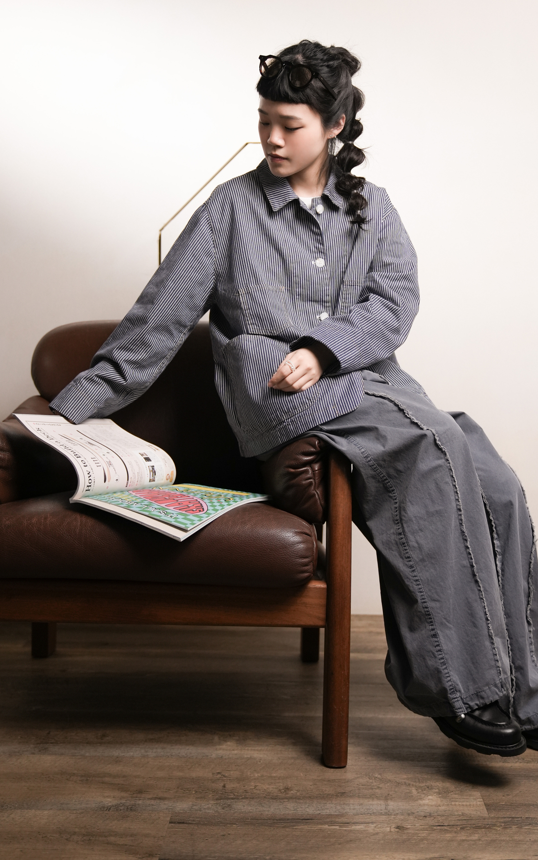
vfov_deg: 42.3
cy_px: 316
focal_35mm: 47
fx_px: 1102
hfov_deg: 27.4
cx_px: 292
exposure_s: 1/400
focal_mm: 34
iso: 800
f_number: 2.8
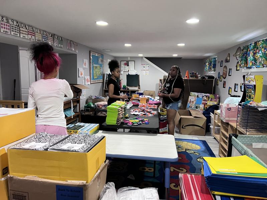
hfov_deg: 67.3
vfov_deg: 53.1
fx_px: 201
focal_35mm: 26
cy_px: 100
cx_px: 134
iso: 400
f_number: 1.5
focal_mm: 5.7
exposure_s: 1/40
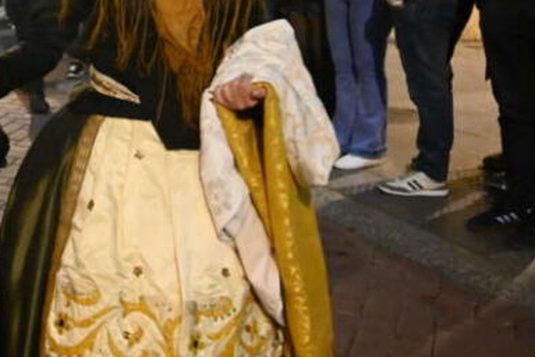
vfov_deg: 21.1
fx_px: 951
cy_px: 98
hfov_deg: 27.6
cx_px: -104
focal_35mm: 64
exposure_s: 1/320
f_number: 4
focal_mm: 24
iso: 25600
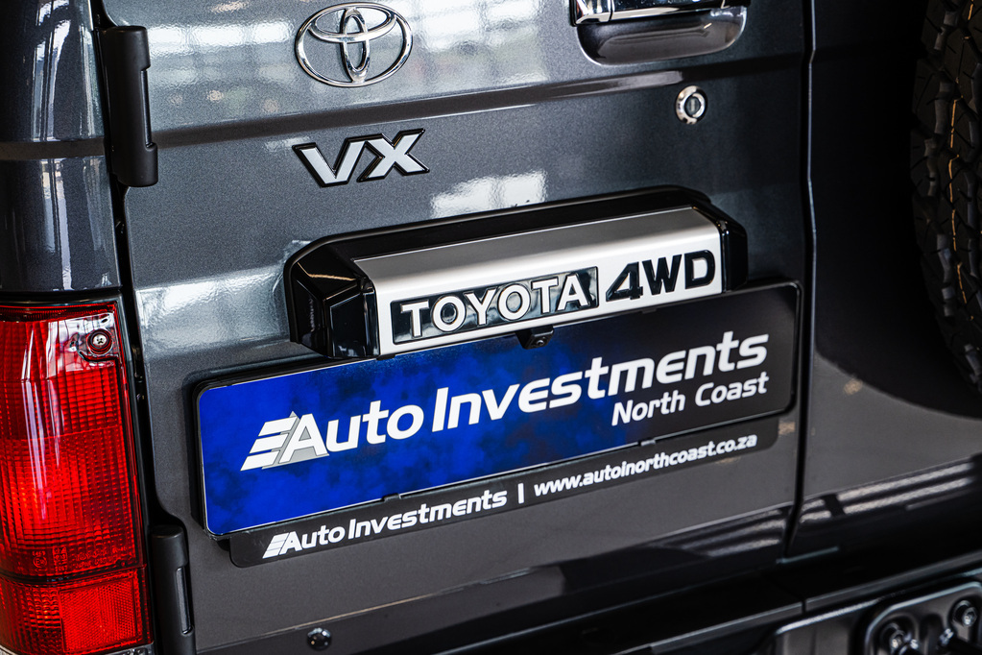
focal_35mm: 64
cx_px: 491
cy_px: 328
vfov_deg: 21.2
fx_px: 1746
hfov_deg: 31.4
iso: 500
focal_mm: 64
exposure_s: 1/160
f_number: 4.5
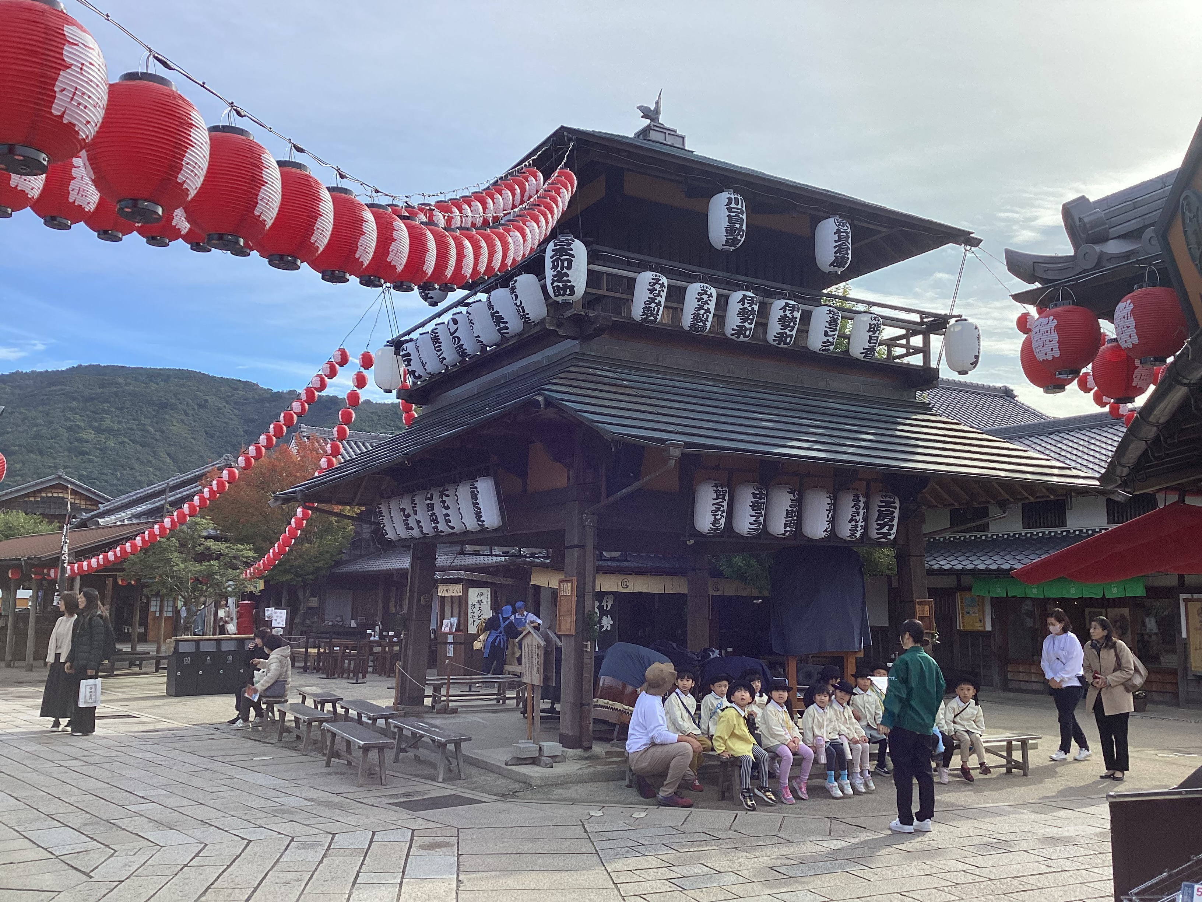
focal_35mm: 31
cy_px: 451
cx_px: 601
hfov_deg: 58.4
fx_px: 1076
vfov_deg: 45.4
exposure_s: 1/1058
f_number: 2.4
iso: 25
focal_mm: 3.3
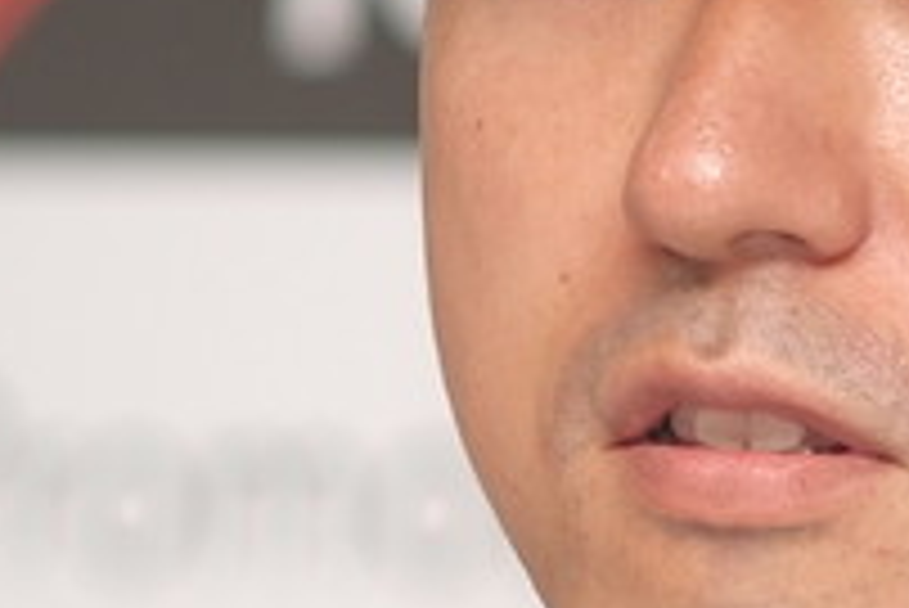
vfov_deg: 1.4
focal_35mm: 963
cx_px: 770
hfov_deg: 2.1
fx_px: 24332
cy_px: 401
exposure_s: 1/250
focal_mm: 180
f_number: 2.8
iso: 400
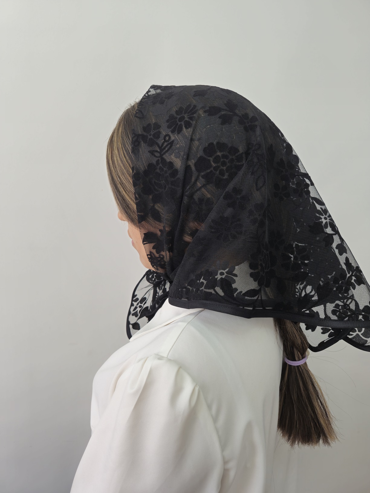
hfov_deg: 58.9
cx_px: 185
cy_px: 246
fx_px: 328
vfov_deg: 73.9
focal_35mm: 23
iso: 64
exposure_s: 1/50
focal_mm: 5.54
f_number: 1.8
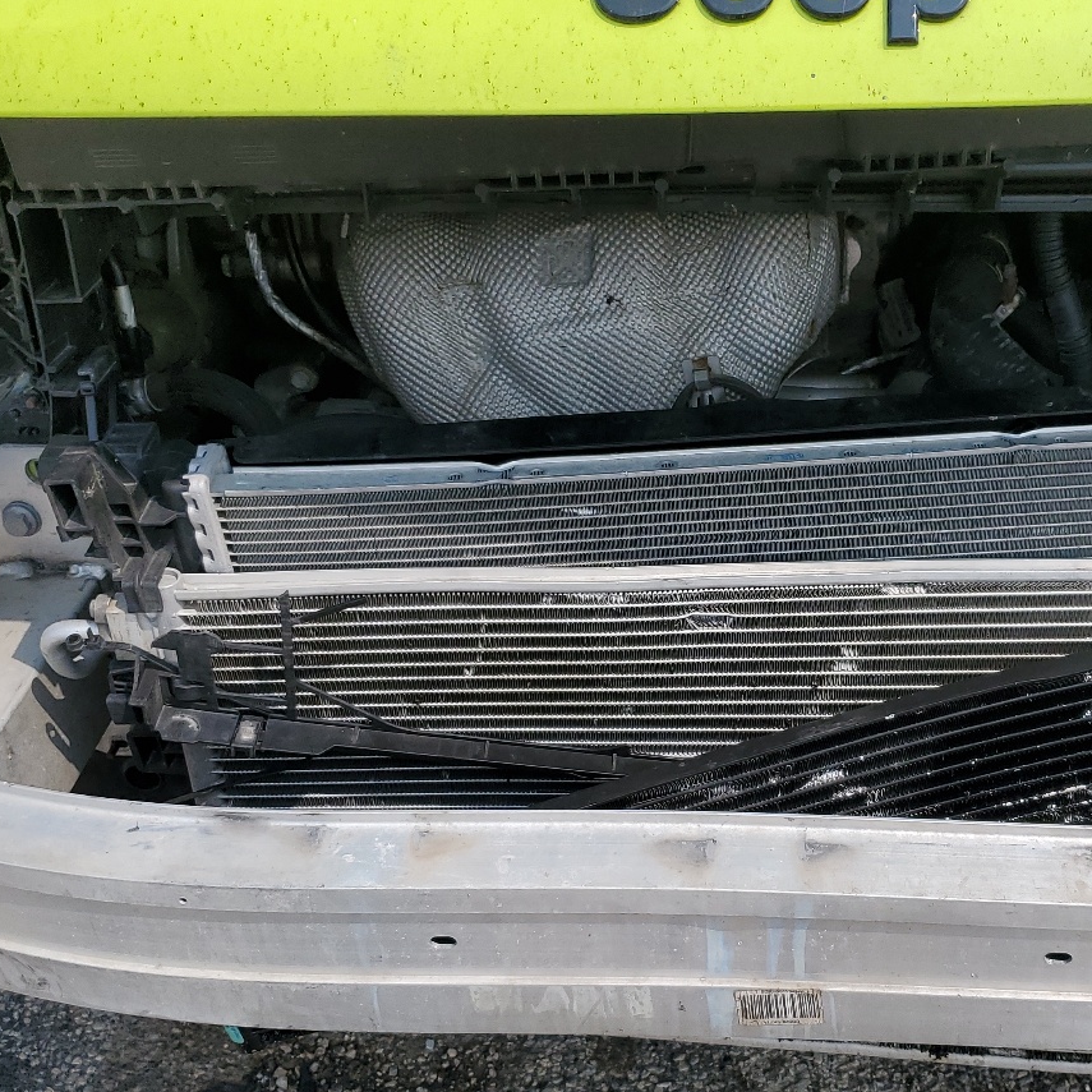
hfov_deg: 38.5
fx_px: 1535
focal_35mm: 43
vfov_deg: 39.0
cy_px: 654
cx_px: 765
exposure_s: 1/3333
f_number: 1.5
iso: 50
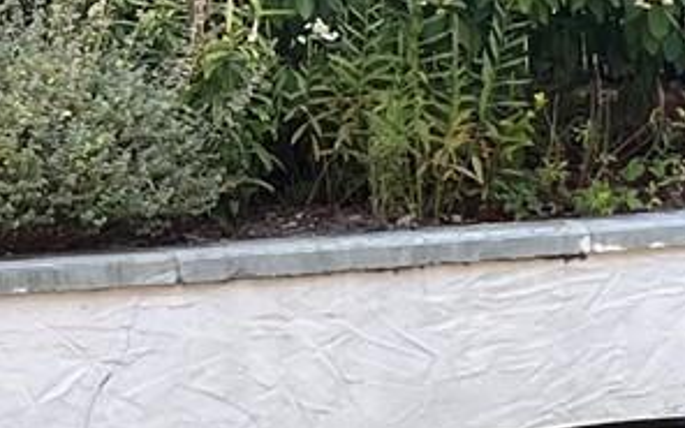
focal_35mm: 191
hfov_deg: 9.1
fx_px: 3566
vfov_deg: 6.9
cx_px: 1960
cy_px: 366
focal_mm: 5.7
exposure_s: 1/268
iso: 40
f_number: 1.5
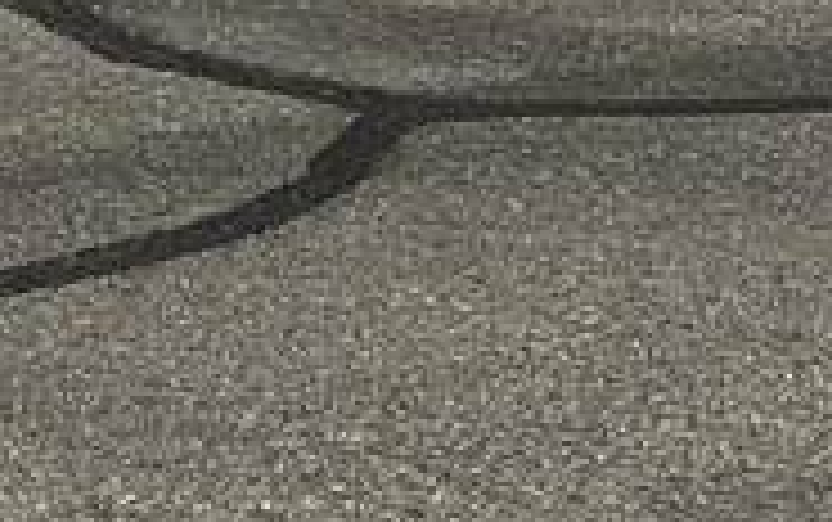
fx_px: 3994
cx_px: 418
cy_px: -1035
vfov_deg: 6.8
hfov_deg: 11.9
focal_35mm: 176
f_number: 1.78
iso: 80
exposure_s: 1/8197
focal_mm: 6.86
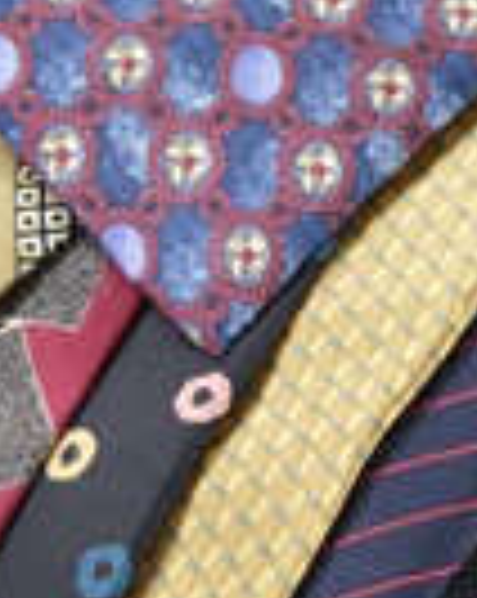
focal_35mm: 165
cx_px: 644
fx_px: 2918
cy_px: 130
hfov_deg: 9.2
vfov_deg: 11.7
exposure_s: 1/80
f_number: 4.5
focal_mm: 26
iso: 400
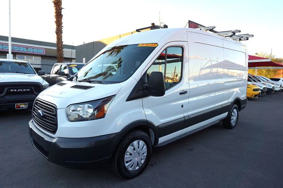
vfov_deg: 53.1
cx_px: 142
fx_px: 189
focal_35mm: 24
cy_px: 94
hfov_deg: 73.8
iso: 100
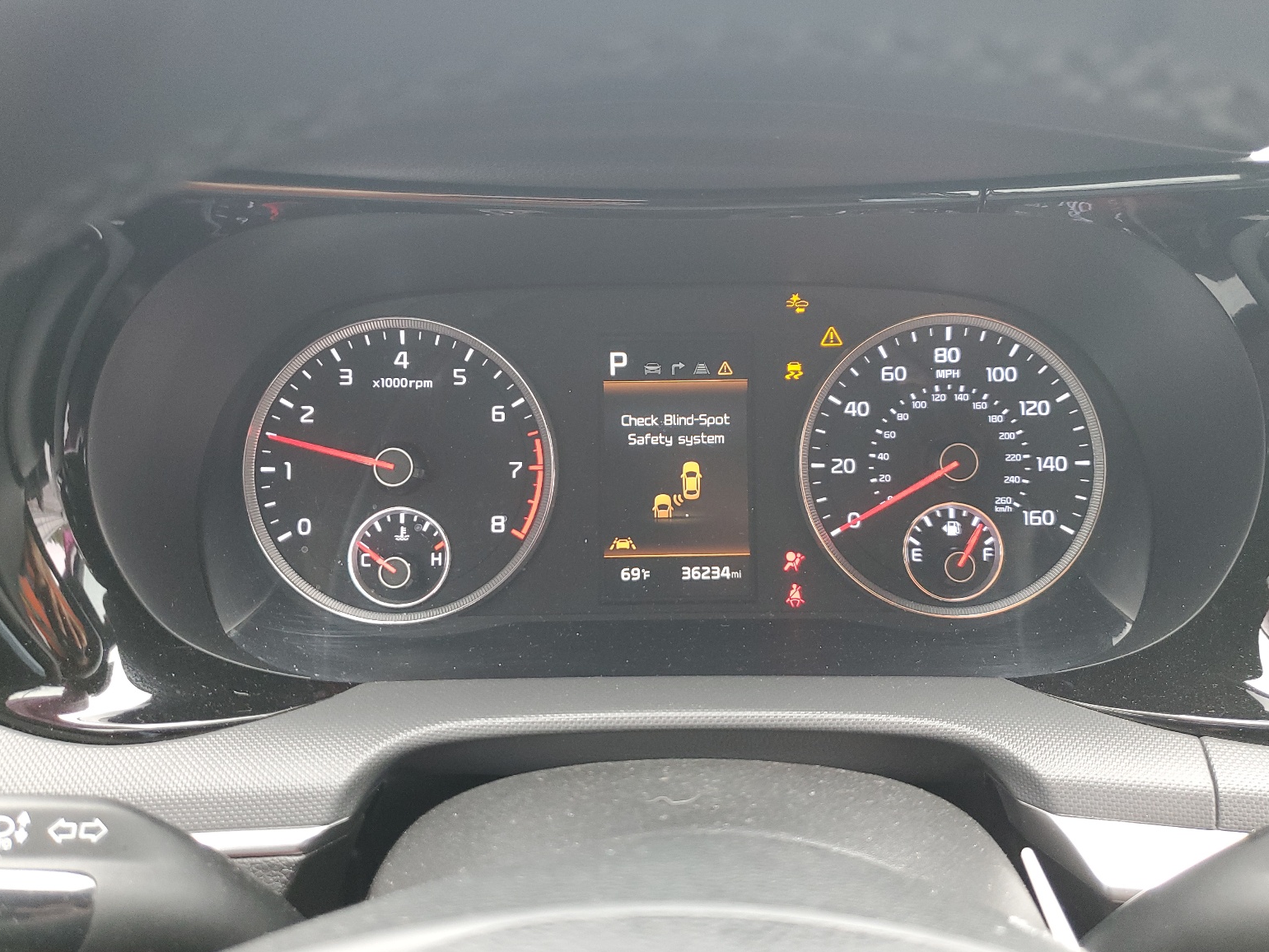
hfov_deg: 65.3
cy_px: 489
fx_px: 990
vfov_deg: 51.4
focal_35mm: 27
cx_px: 655
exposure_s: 1/60.2
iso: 109
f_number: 1.5
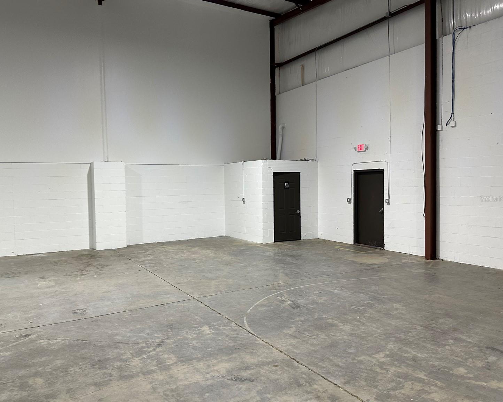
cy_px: 198
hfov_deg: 66.0
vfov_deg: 54.9
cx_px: 234
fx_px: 387
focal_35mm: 26
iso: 200
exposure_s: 1/120
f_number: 1.78
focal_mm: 6.86
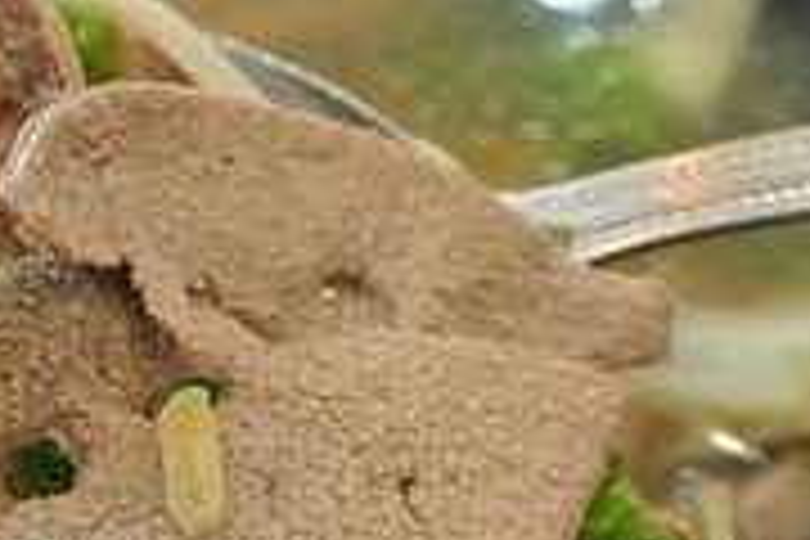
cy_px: 243
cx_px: 243
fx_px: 1687
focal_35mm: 75
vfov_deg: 18.2
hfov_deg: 26.8
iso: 1600
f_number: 3.5
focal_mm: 10
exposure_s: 1/125
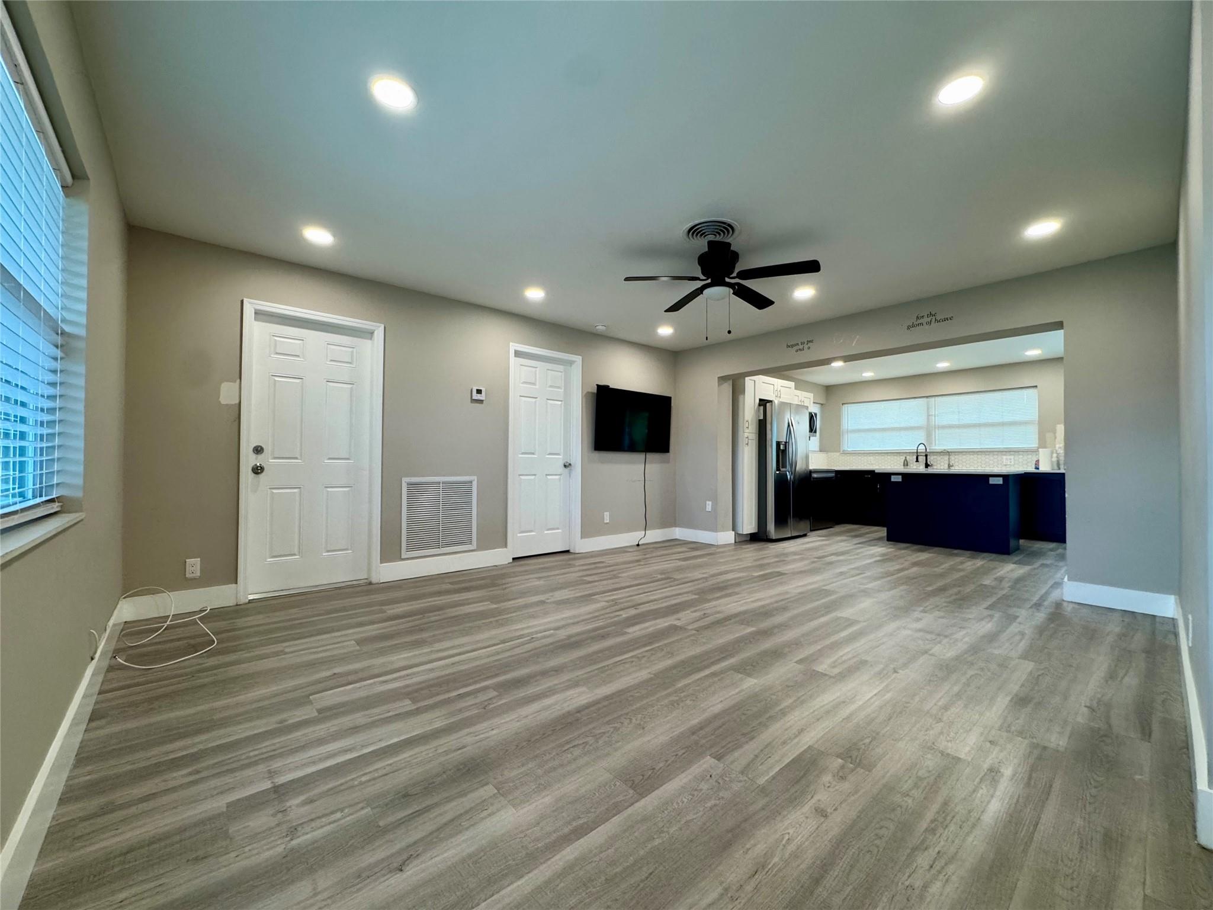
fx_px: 491
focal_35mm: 14
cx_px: 606
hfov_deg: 102.1
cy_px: 455
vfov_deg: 85.7
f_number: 2.2
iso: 250
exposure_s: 1/120
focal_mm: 2.22
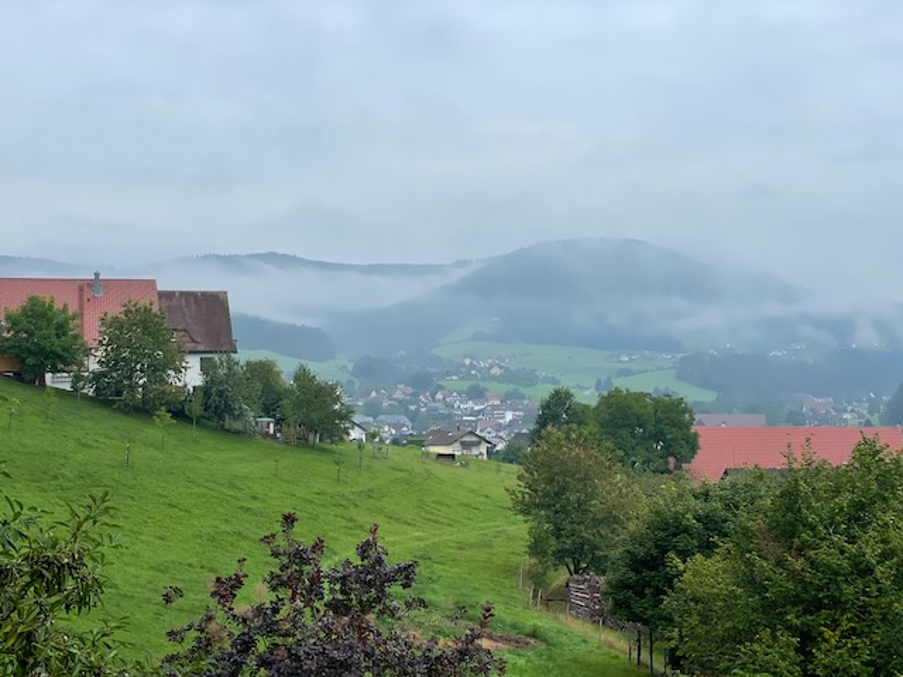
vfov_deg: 28.0
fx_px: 1356
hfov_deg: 36.8
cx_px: 452
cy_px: 338
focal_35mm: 52
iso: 25
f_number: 2
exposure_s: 1/255
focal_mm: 6
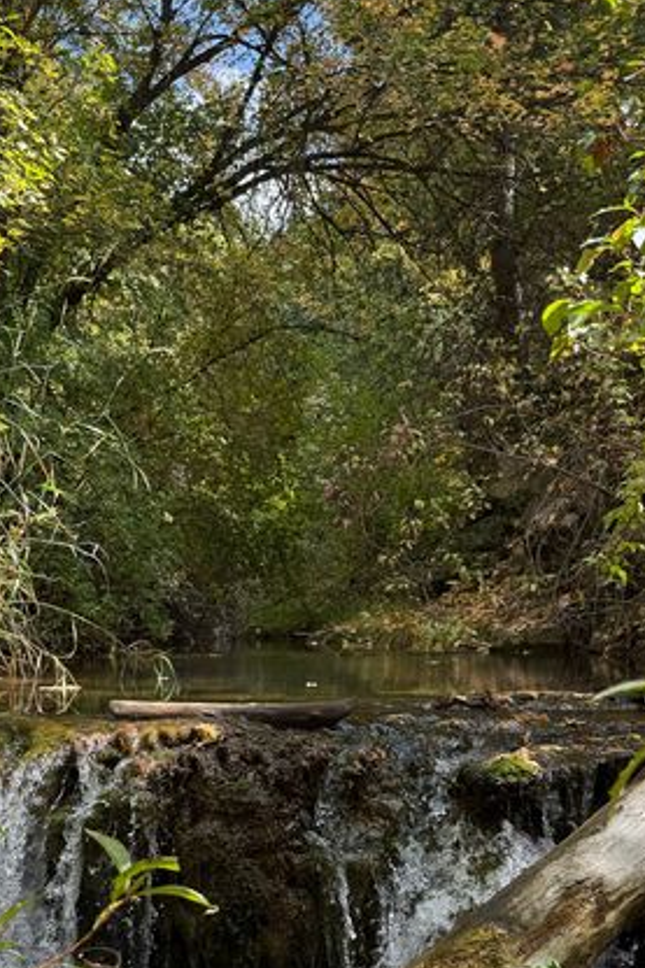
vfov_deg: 46.4
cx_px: 272
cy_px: 746
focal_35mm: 40
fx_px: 1076
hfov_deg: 33.3
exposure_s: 1/780
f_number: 1.78
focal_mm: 6.76
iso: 80
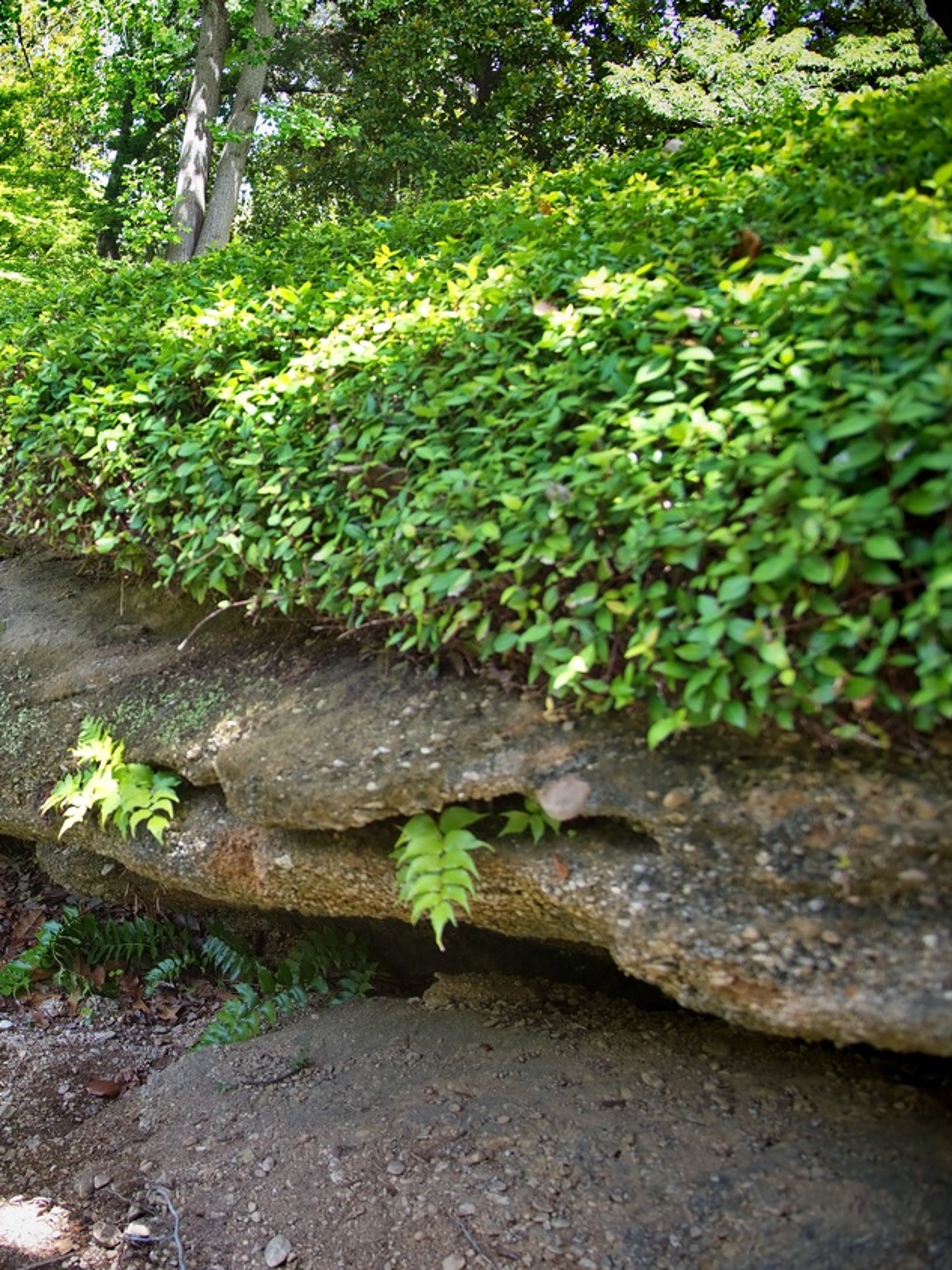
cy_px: 638
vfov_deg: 52.6
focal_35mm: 35
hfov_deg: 37.0
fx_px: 1283
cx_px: 26
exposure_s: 1/60
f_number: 4
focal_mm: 24
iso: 100
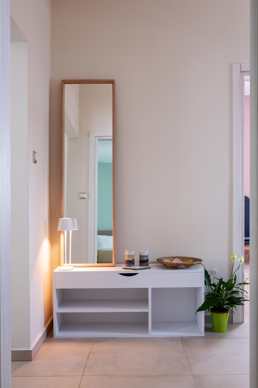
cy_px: 194
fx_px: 376
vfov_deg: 54.4
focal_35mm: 35
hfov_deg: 37.9
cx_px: 129
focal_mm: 23
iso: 400
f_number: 7.1
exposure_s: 1/8
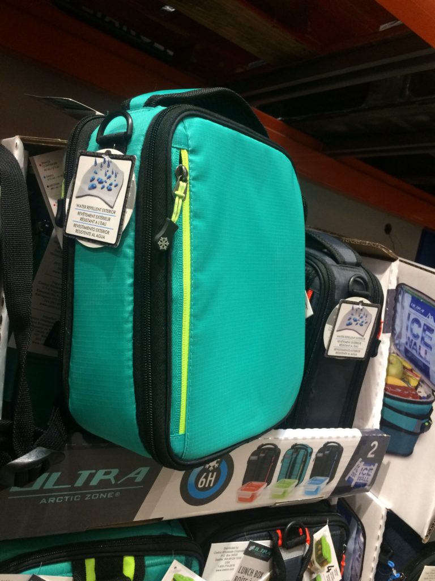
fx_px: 486
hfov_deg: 48.2
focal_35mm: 29
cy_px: 290
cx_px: 218
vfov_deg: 61.7
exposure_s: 1/33
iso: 250
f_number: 2.2
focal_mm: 4.15
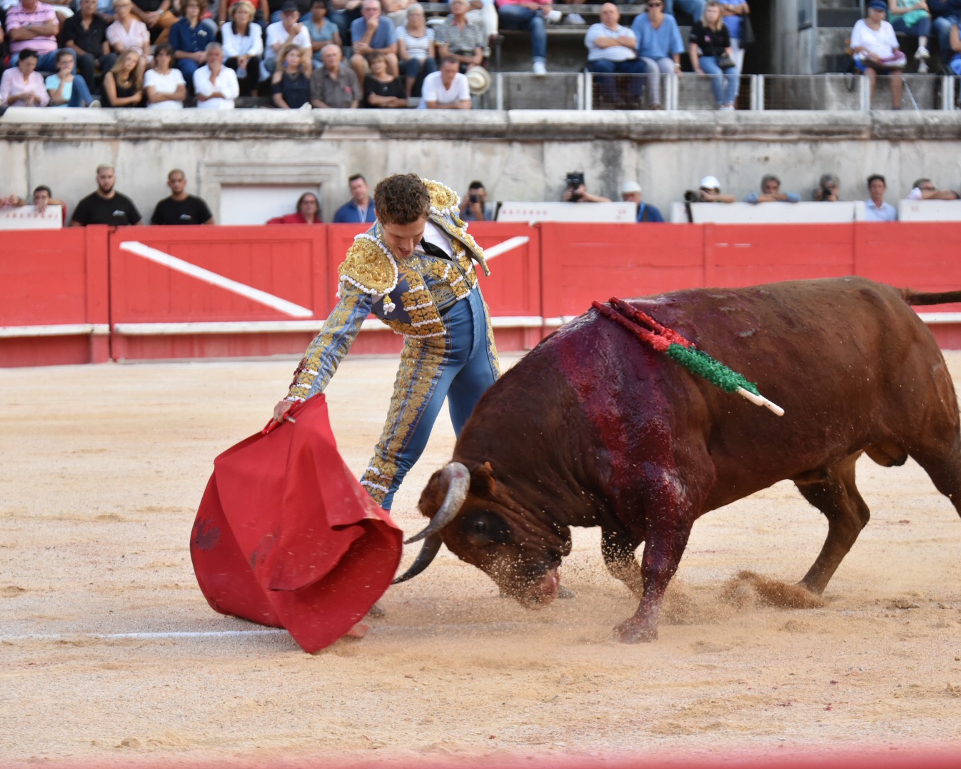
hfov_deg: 14.7
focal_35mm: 131
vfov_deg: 11.8
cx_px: 530
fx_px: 3726
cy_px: 385
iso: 2500
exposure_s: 1/640
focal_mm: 116
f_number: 5.6
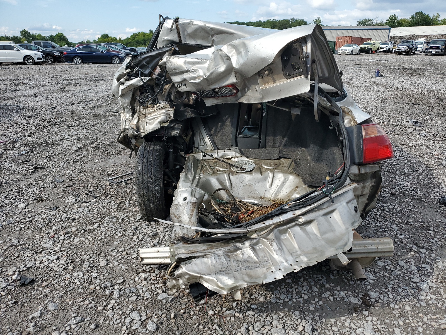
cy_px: 168
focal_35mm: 26
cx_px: 223
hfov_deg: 67.3
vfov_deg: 53.1
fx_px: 335
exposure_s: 1/1667
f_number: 1.5
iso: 50
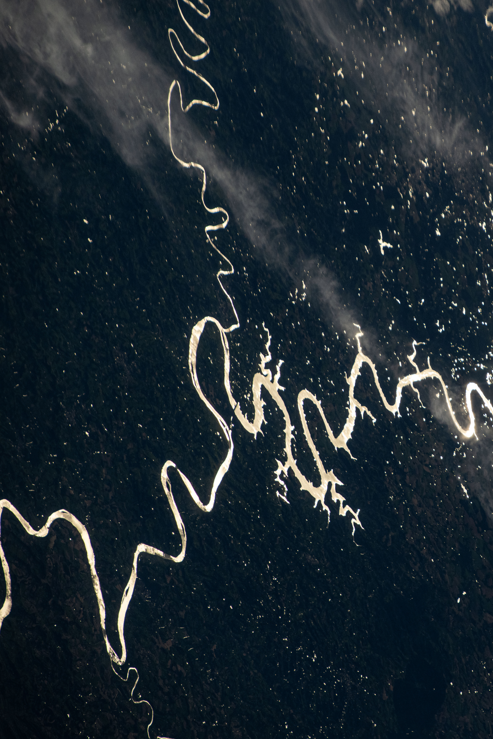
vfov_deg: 3.6
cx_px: 436
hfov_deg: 2.4
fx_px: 11728
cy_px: 369
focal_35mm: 571
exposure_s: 1/6400
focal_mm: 380
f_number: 8
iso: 500
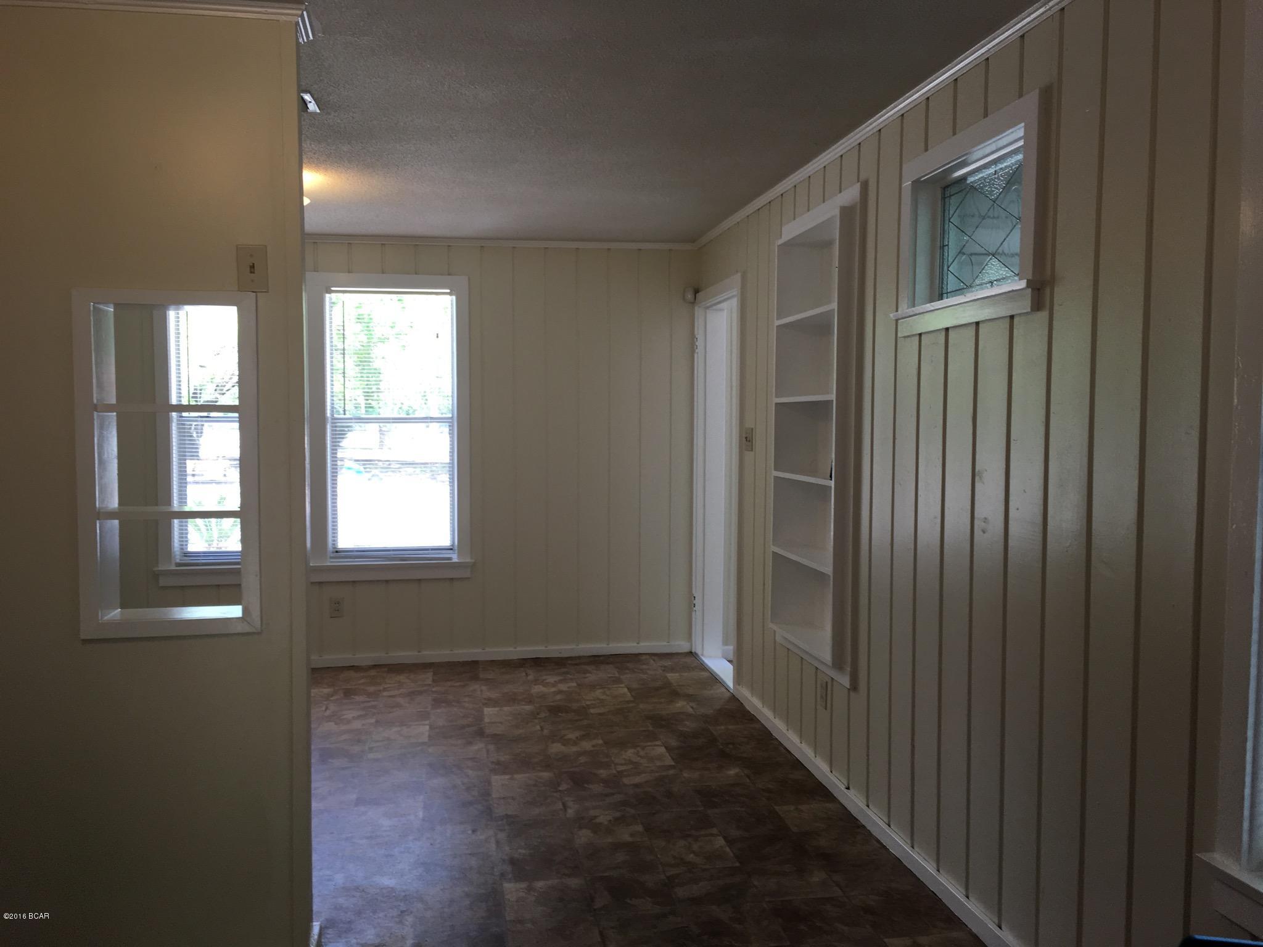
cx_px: 632
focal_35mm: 29
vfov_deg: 48.2
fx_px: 1058
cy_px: 474
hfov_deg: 61.7
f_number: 2.2
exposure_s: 1/60
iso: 32
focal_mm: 4.15
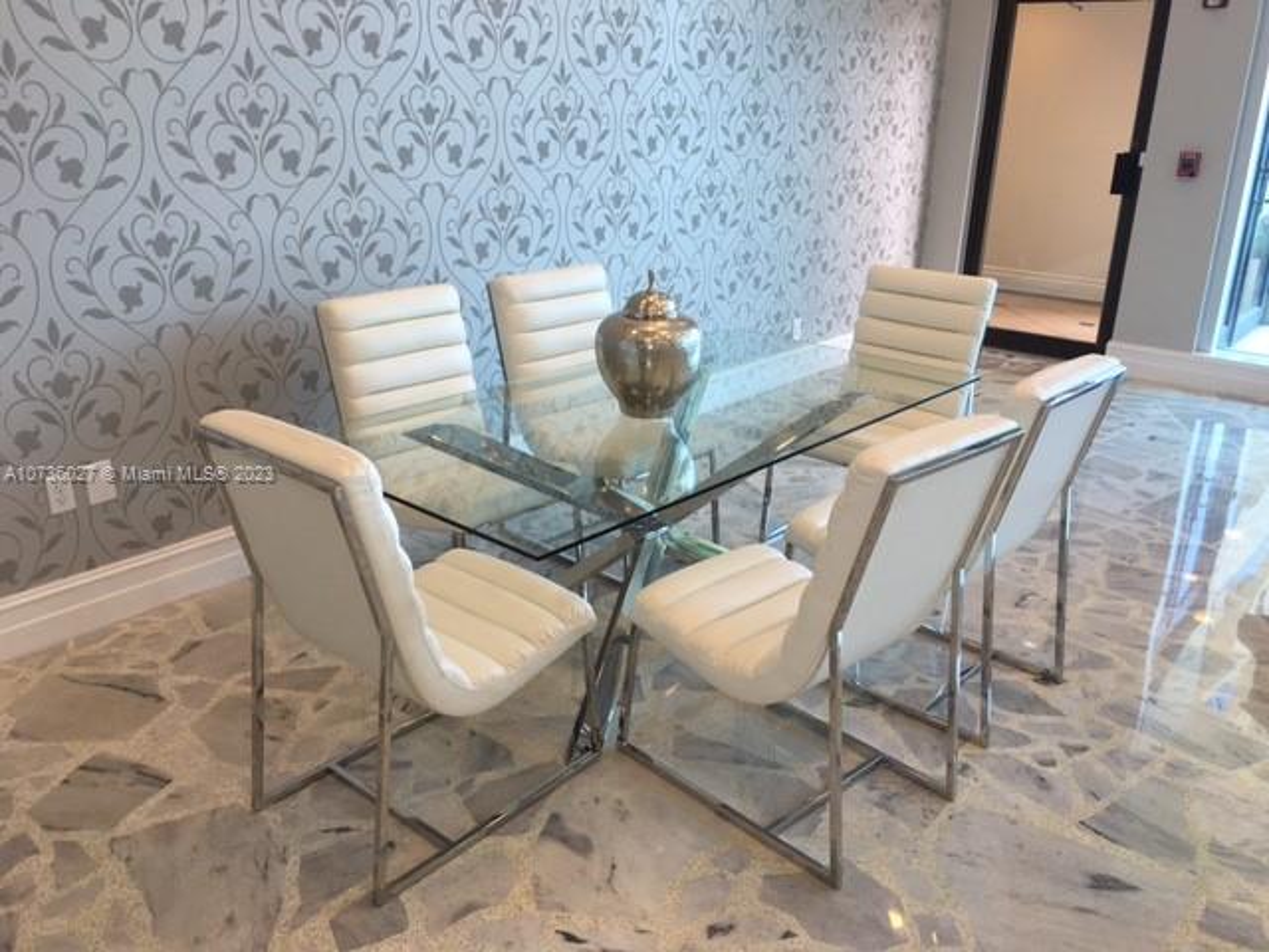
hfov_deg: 61.7
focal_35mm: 29
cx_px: 634
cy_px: 476
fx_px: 1063
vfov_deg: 48.2
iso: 32
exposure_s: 1/30
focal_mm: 4.15
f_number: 2.2
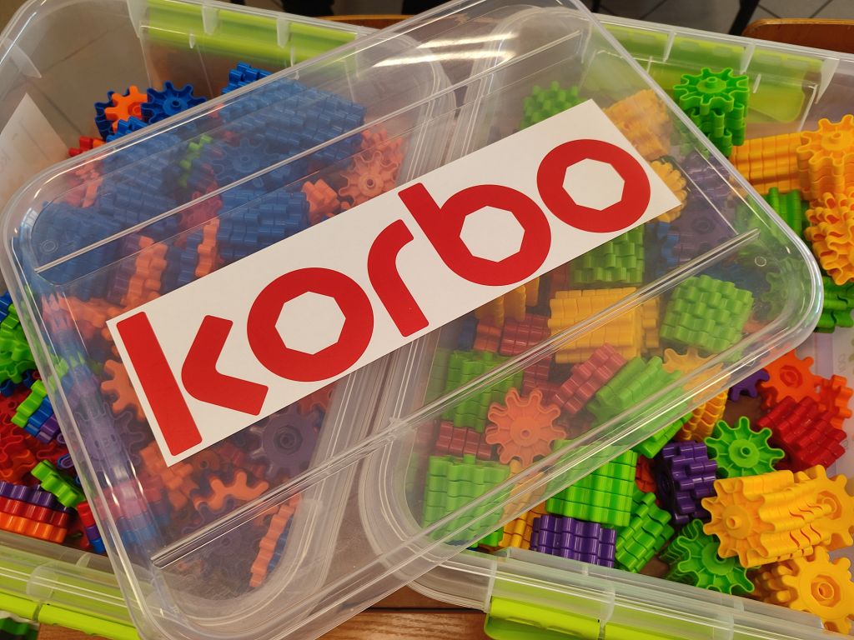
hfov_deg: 71.6
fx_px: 592
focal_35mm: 24
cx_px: 427
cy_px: 320
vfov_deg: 56.8
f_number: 1.89
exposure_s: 1/50
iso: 196
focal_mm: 5.89
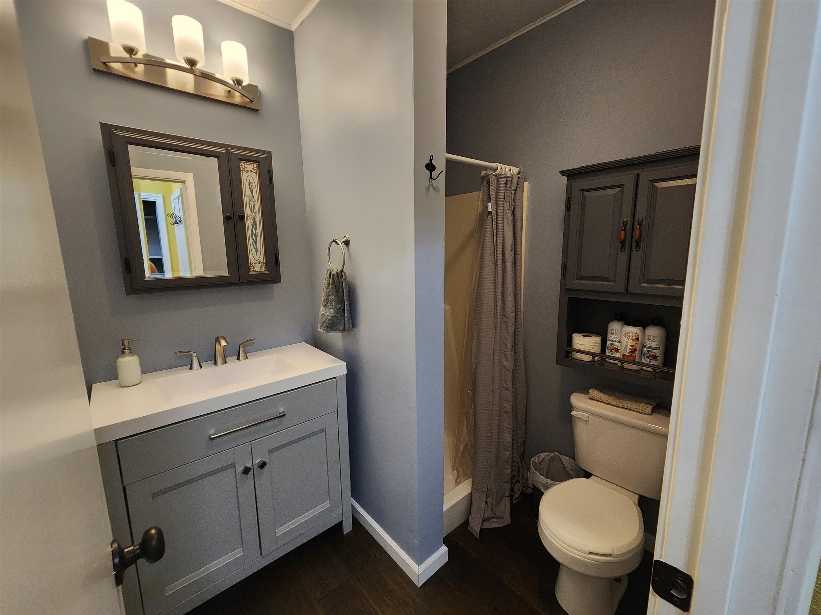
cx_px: 410
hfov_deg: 106.2
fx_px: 308
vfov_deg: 89.9
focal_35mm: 13
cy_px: 308
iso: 320
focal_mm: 2.2
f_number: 2.2
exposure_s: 1/60
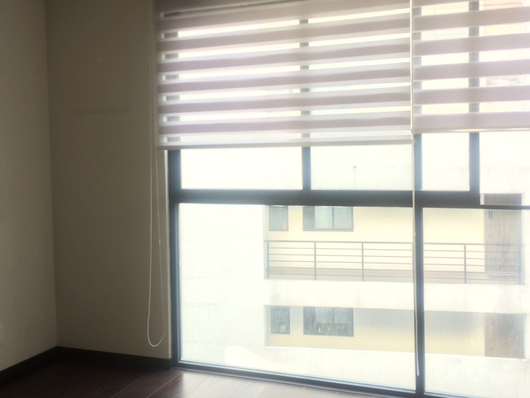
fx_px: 612
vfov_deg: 35.9
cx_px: 248
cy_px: 172
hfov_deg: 46.8
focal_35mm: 40
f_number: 2.2
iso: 40
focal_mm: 4.15
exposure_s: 1/30
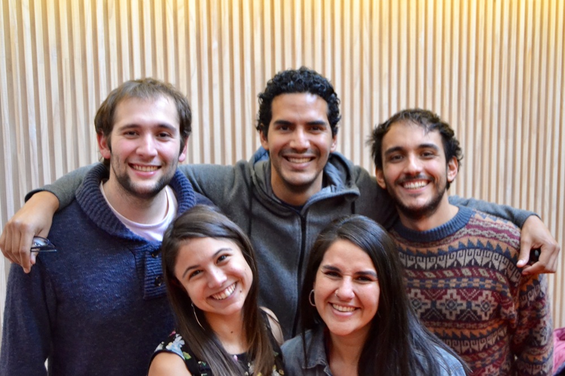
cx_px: 282
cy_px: 188
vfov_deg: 23.8
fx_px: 894
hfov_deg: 35.1
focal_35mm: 57
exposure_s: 1/40
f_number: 4.8
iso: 3200
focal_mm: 38
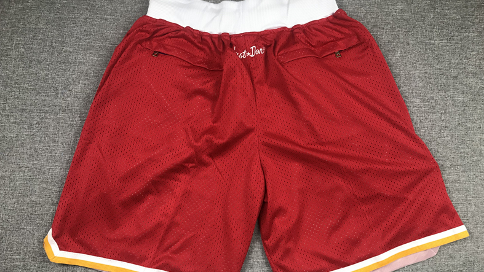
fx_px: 398
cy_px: 149
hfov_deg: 62.6
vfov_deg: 37.8
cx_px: 245
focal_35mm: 31
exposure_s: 1/33
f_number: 1.8
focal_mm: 3.99
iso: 32
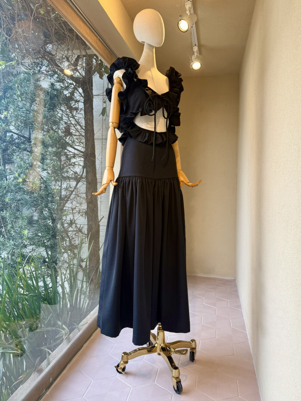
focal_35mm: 24
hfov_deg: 56.8
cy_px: 200
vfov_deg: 71.6
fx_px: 278
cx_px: 150
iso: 64
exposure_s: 1/120
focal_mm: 6.76
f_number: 1.78
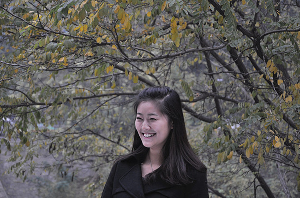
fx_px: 823
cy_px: 99
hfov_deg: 20.7
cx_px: 150
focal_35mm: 99
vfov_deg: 13.8
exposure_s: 1/125
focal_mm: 66
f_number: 5.3
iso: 400
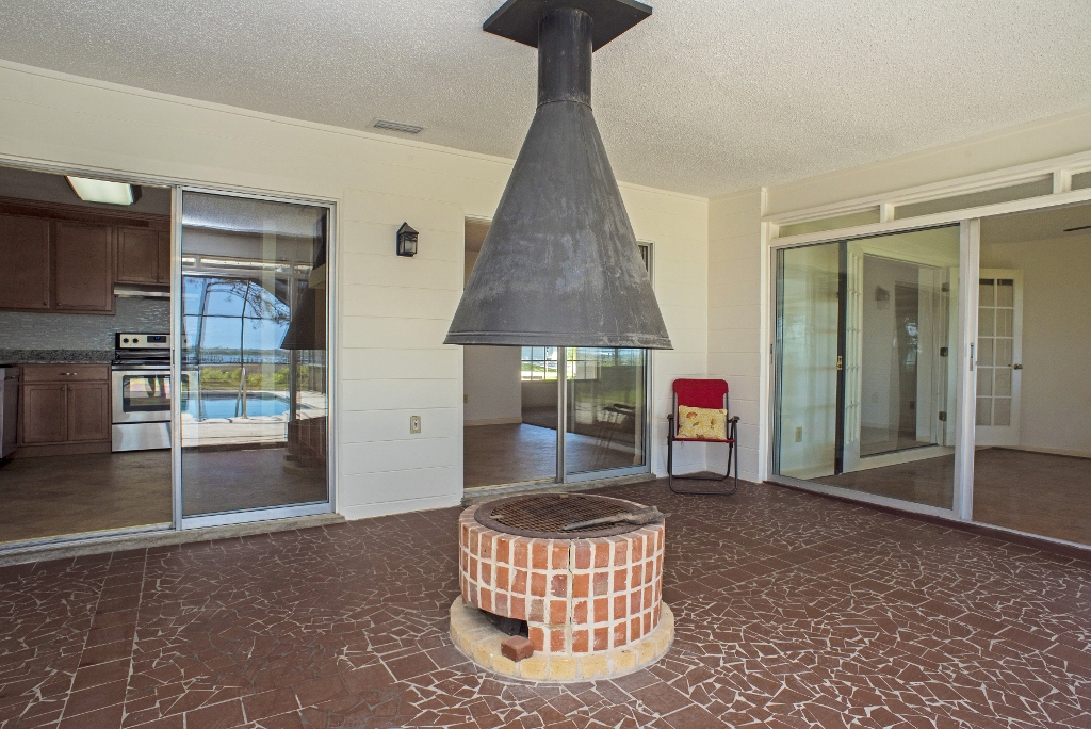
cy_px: 364
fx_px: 606
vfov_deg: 62.0
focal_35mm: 20
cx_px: 546
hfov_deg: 83.9
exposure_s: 1/200
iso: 320
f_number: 11
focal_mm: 20
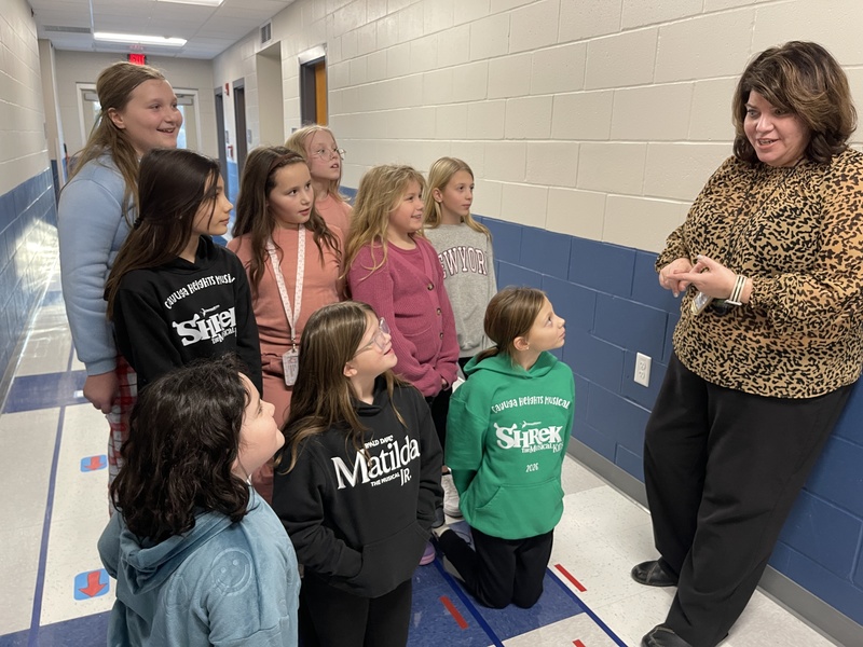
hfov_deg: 69.4
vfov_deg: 54.9
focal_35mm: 25
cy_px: 324
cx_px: 432
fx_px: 623
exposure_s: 1/60
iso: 250
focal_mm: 5.1
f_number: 1.6
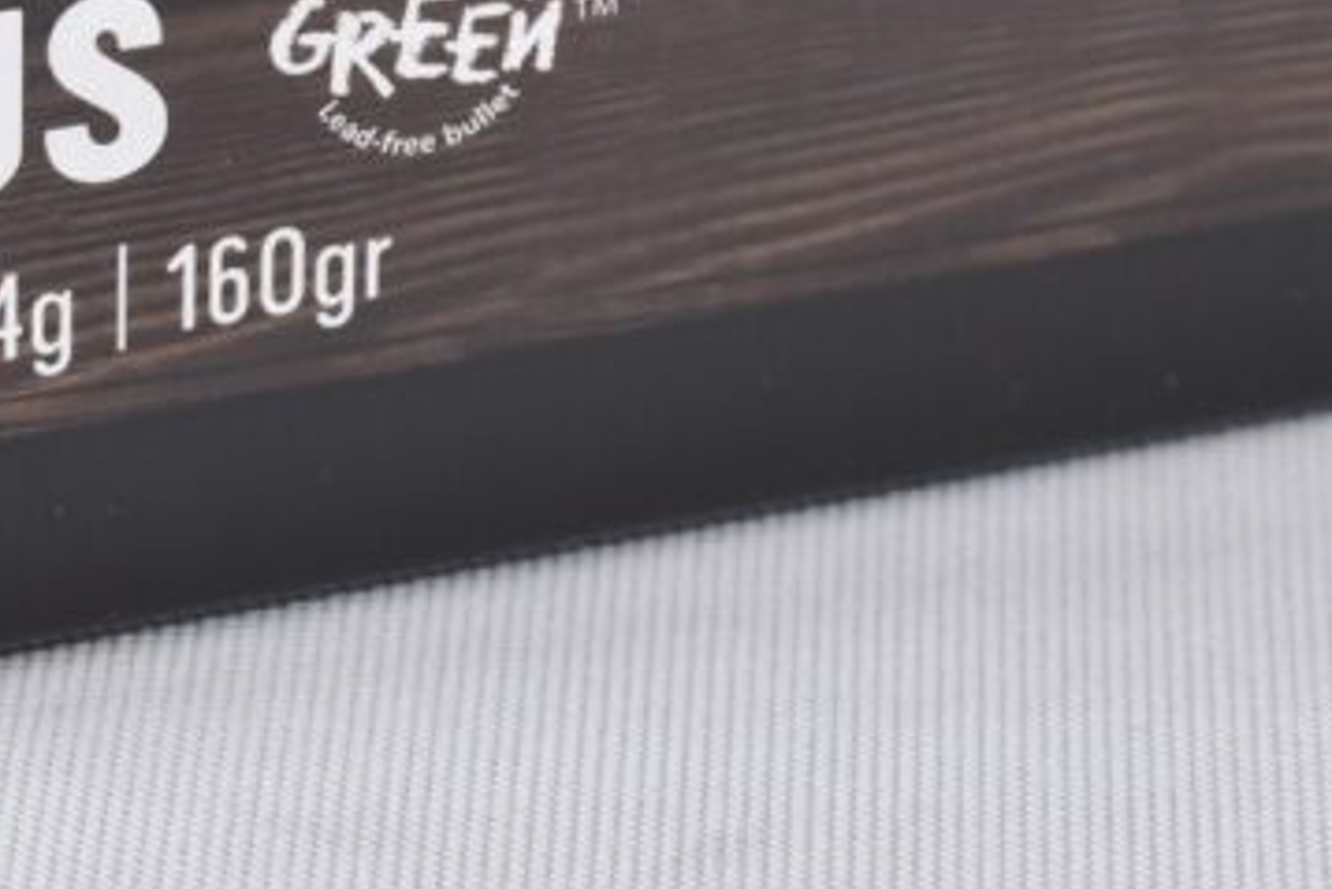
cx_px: 584
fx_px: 10241
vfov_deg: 4.9
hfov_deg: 7.4
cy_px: -580
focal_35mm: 277
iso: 640
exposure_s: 1/50
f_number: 5.6
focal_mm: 55
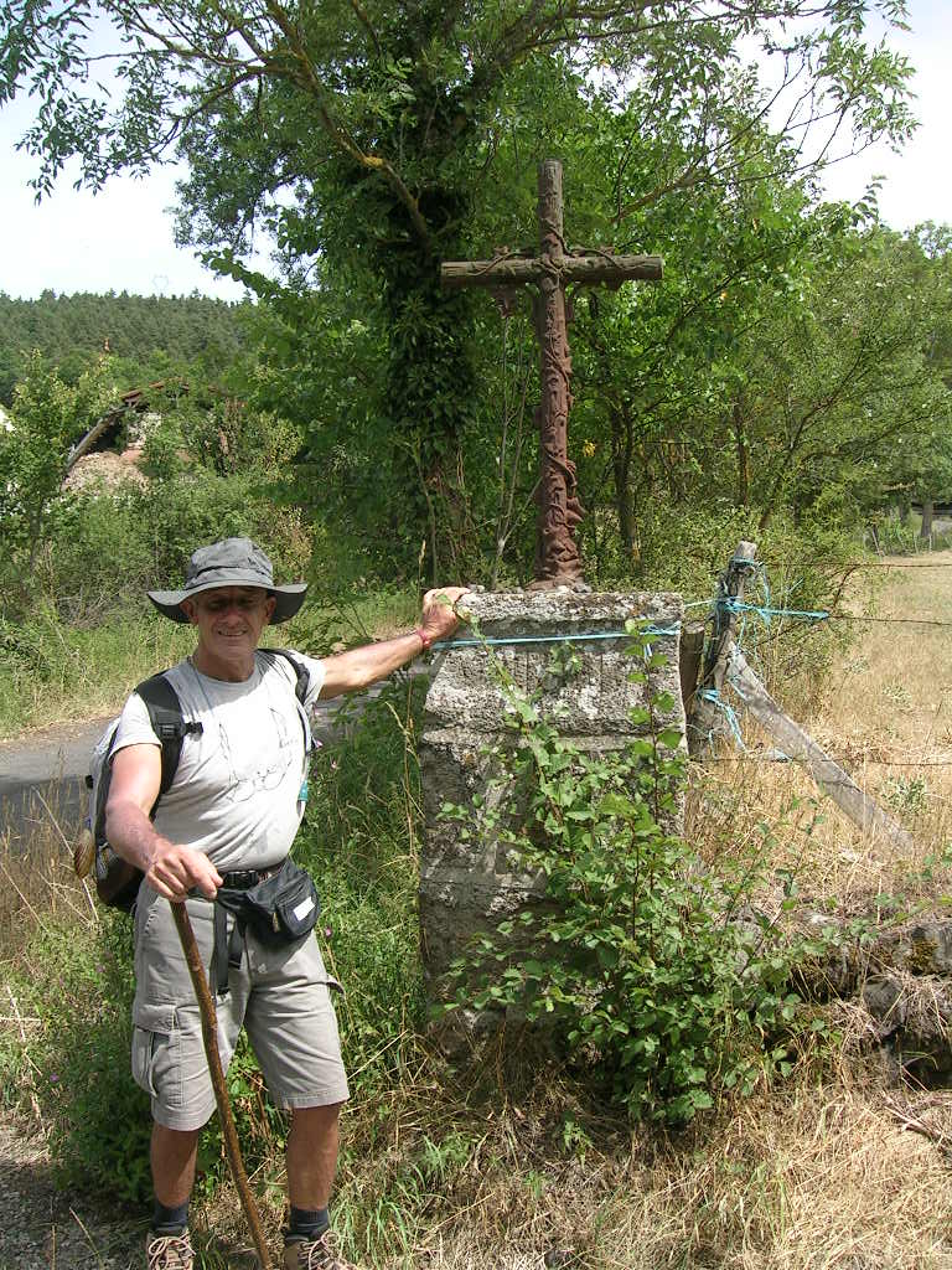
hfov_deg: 40.7
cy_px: 635
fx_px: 1283
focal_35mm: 35
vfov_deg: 52.6
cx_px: 476
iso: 50
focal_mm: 5.4
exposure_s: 1/218
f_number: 4.8
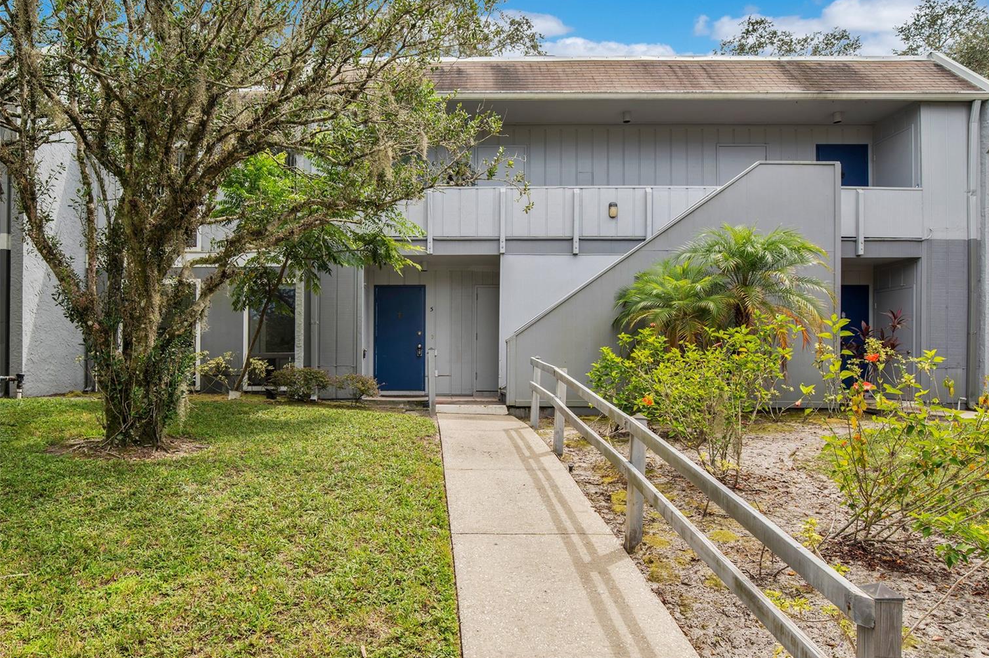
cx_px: 525
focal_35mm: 17
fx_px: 467
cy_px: 345
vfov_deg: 70.4
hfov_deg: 93.2
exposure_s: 1/100
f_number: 7.1
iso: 100
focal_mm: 16
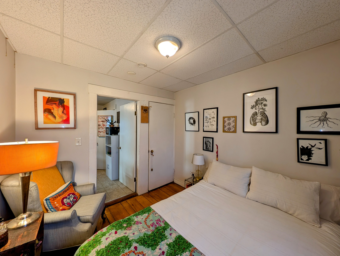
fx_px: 118
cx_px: 170
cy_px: 128
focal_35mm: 12
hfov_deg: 110.5
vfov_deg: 94.6
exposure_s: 1/120
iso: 191
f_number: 1.95
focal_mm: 2.23
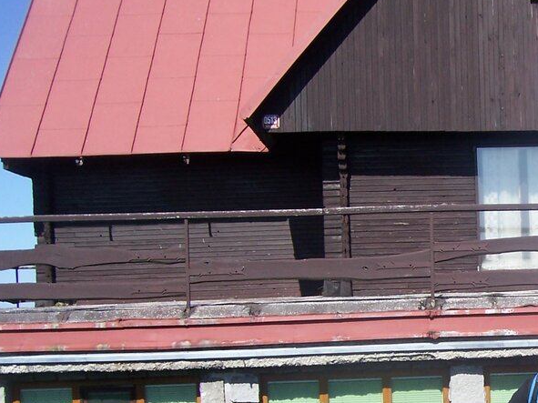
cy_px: 327
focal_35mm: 69
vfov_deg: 21.0
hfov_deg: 26.7
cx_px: 533
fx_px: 1072
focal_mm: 5.6
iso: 80
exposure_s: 1/350
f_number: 5.6
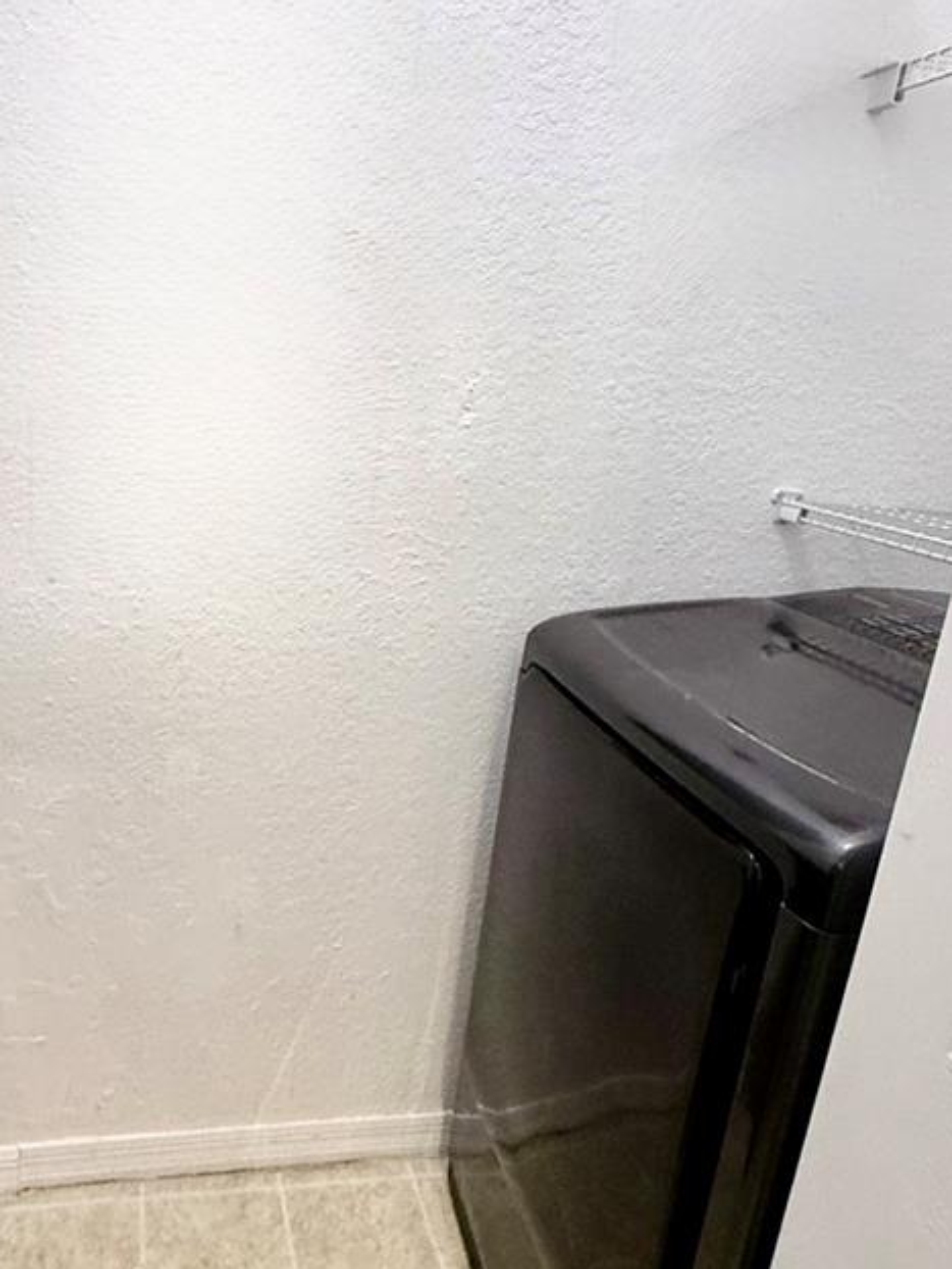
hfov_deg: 50.4
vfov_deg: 65.3
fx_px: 989
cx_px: 314
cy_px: 634
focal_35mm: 27
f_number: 2.2
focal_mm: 2.22
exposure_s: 1/60
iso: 400
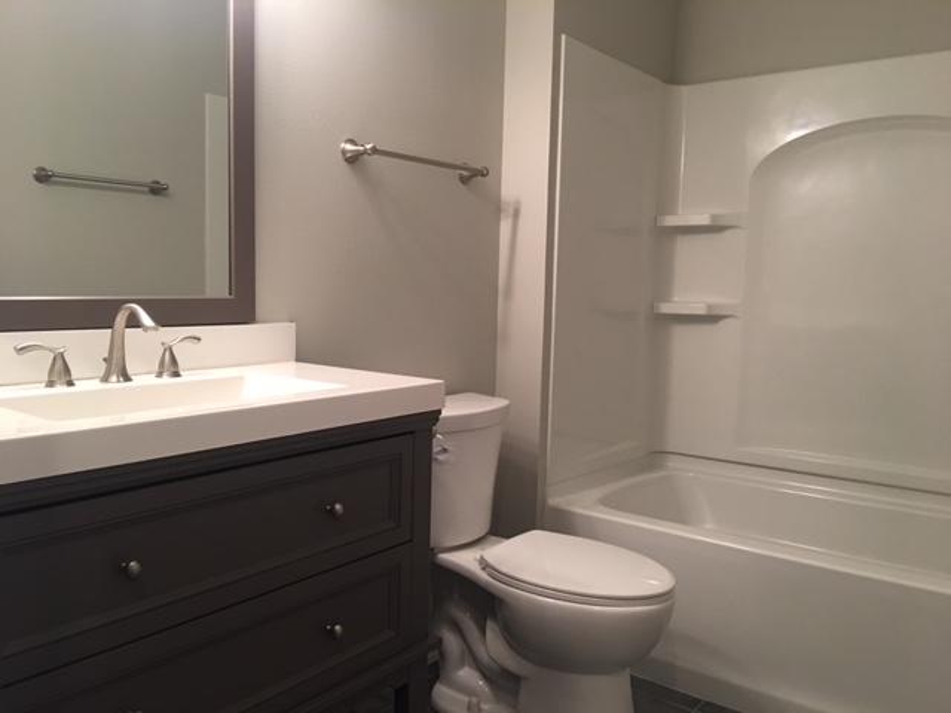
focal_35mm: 29
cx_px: 476
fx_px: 797
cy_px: 356
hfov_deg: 61.7
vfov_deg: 48.2
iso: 64
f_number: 2.2
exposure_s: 1/15
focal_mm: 4.15
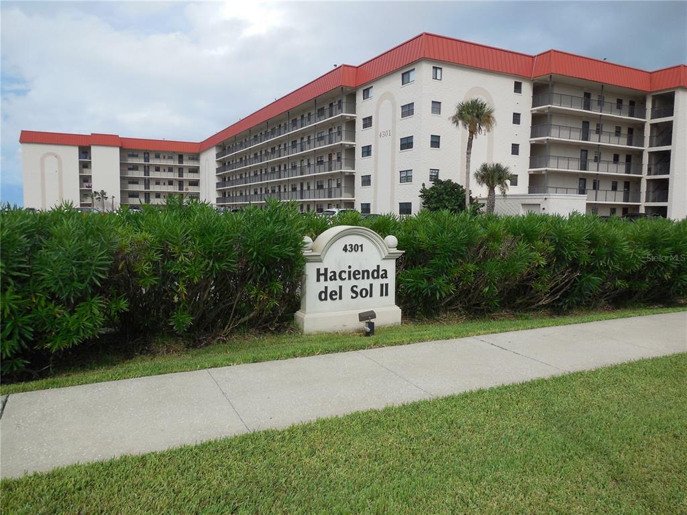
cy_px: 258
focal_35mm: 25
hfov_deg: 69.4
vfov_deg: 54.9
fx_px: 496
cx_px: 344
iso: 125
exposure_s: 1/1000
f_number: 3.1
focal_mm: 4.5
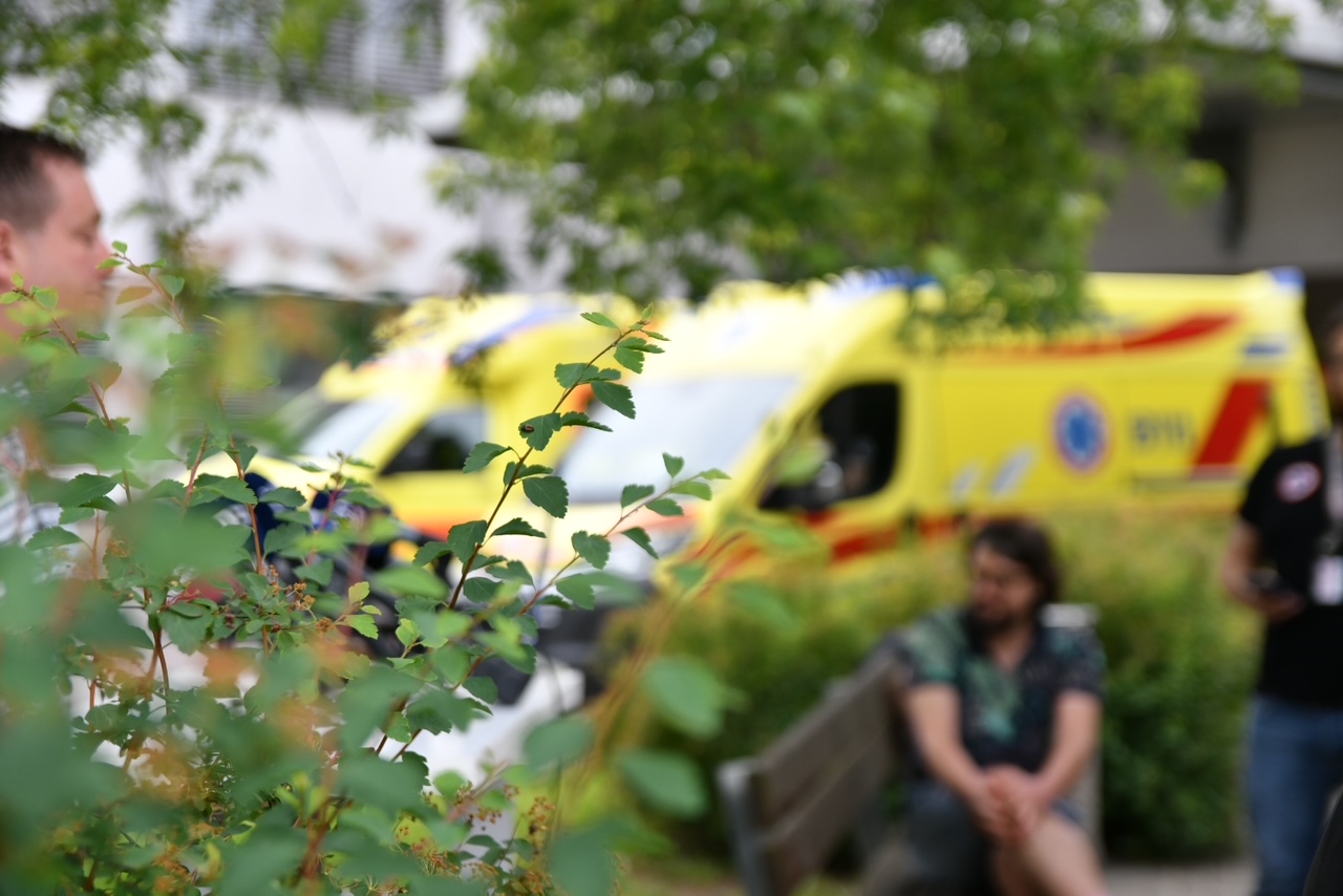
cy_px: 448
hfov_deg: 27.0
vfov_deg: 18.2
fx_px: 2798
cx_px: 672
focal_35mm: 75
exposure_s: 1/500
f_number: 2.8
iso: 200
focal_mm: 50
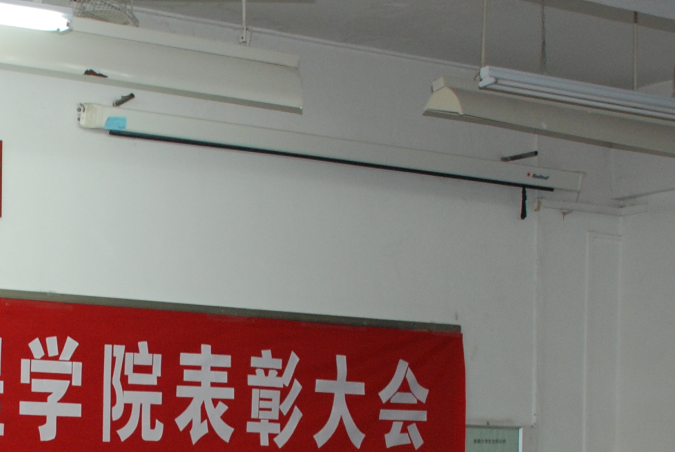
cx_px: -44
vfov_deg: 14.0
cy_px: 477
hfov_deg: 20.4
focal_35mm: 96
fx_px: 1802
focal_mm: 20
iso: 400
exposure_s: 1/60
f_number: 4
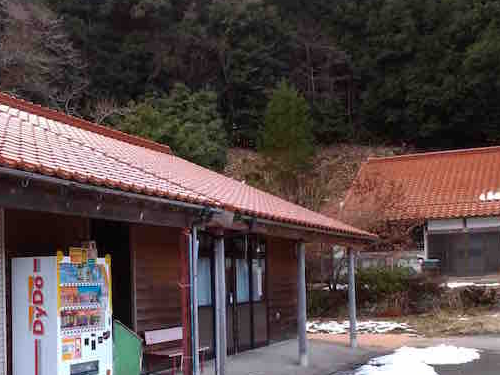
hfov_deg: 35.4
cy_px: 250
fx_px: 780
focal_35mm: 54
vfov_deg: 26.9
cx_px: 205
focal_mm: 2.87
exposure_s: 1/40
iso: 40
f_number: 2.4
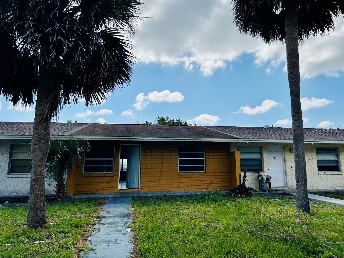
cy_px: 129
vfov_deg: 53.1
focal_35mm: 26
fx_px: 258
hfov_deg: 67.3
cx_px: 172
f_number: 1.5
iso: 50
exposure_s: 1/8000
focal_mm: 5.7
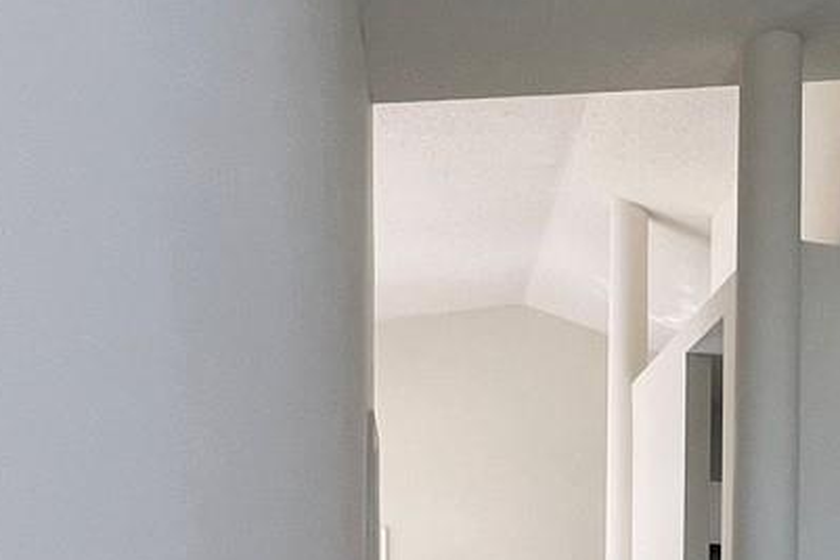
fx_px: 1259
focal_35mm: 54
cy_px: 705
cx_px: 1091
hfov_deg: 29.6
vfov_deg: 22.7
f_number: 1.8
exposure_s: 1/99
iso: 64
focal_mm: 1.57
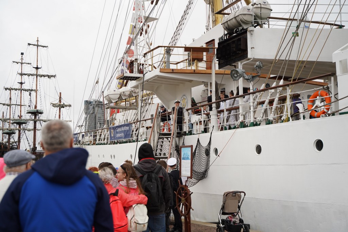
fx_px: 435
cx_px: 174
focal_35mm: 45
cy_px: 116
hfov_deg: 43.6
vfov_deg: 29.9
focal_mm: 45
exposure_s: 1/3200
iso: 400
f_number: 2.8
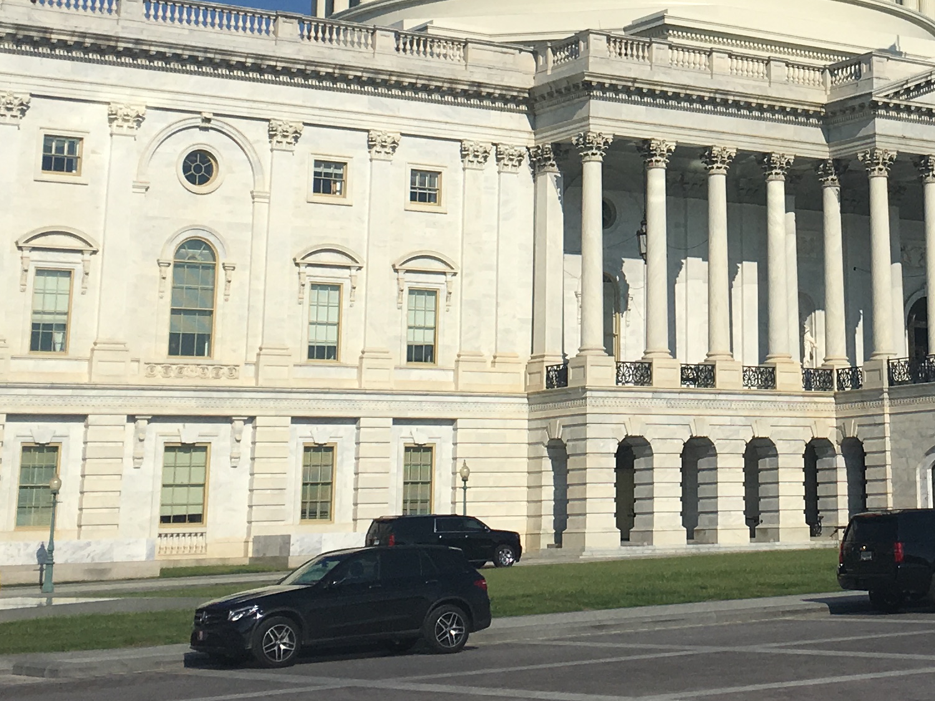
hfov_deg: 24.5
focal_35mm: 78
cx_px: 788
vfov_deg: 18.3
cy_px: -48
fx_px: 2107
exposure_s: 1/4525
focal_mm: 4.15
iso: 25
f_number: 2.2
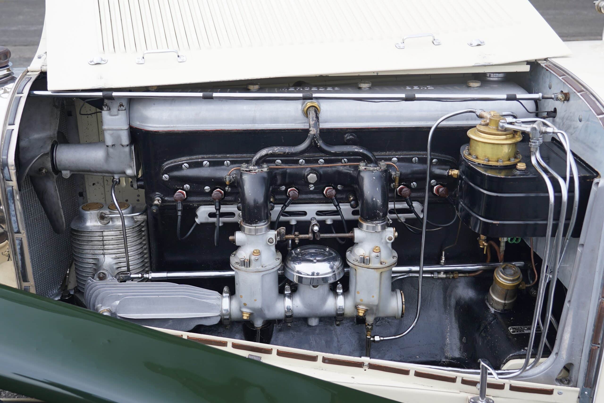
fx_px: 671
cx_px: 302
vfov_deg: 33.4
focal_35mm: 40
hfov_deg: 48.5
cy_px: 202
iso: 125
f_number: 4
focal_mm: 27
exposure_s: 1/60
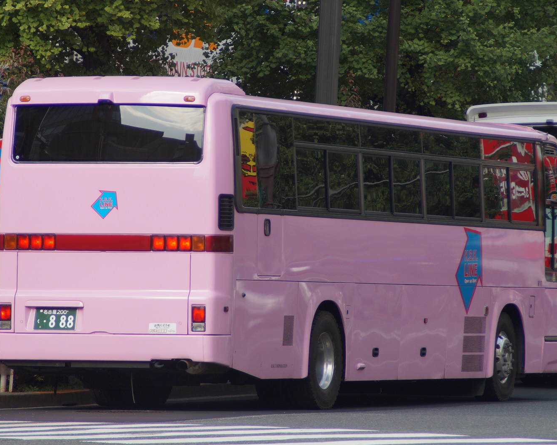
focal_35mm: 254
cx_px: 286
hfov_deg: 7.6
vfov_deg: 6.1
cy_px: 222
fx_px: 4187
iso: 160
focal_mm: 150
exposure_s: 1/250
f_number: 5.6
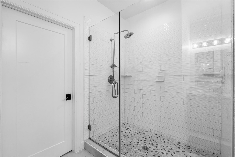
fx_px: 104
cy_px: 78
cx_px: 118
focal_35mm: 16
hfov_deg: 96.7
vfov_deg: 73.7
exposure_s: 1
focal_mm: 16
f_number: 9
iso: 200
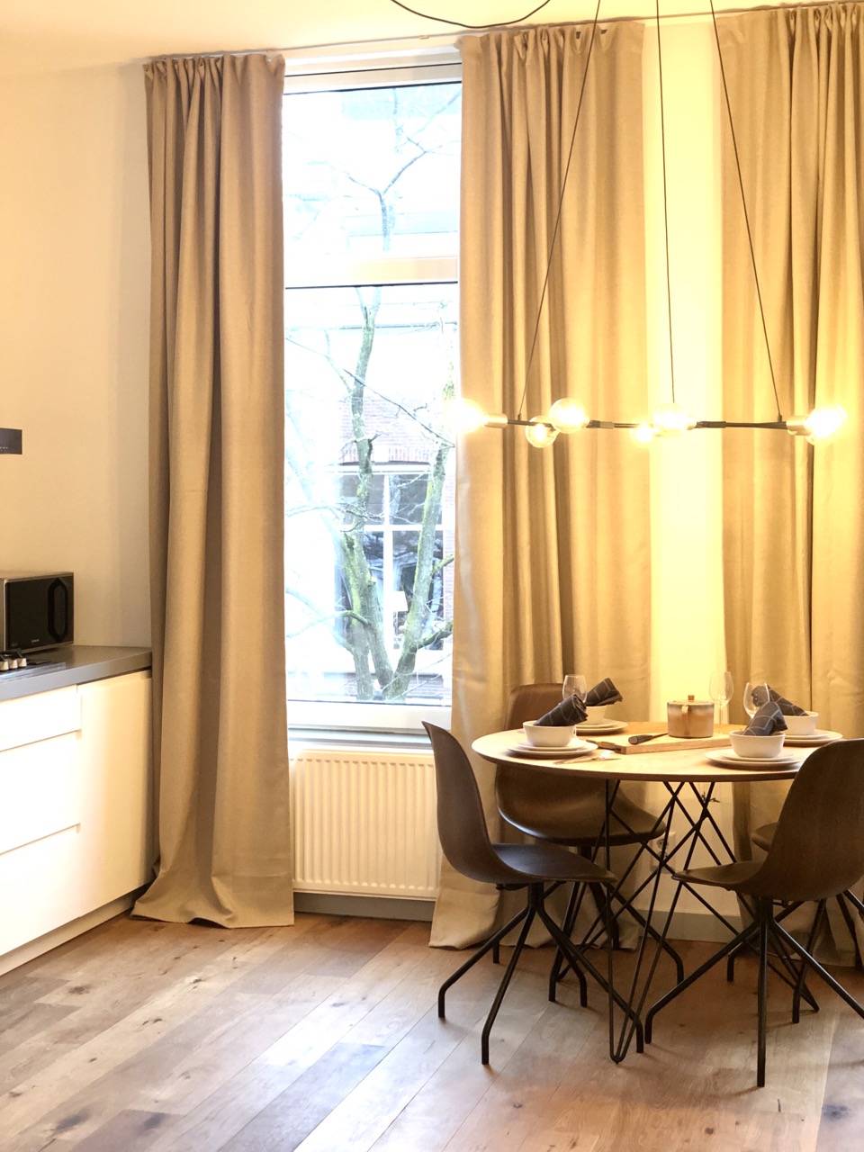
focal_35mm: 52
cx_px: 432
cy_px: 576
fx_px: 1731
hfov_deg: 28.0
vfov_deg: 36.8
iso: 160
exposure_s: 1/10
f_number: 2.4
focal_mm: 6
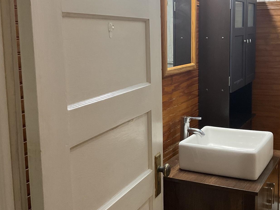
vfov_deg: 30.3
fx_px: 388
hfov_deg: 39.5
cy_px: 100
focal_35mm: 48
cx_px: 167
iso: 125
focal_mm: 3
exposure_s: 1/60
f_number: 1.8
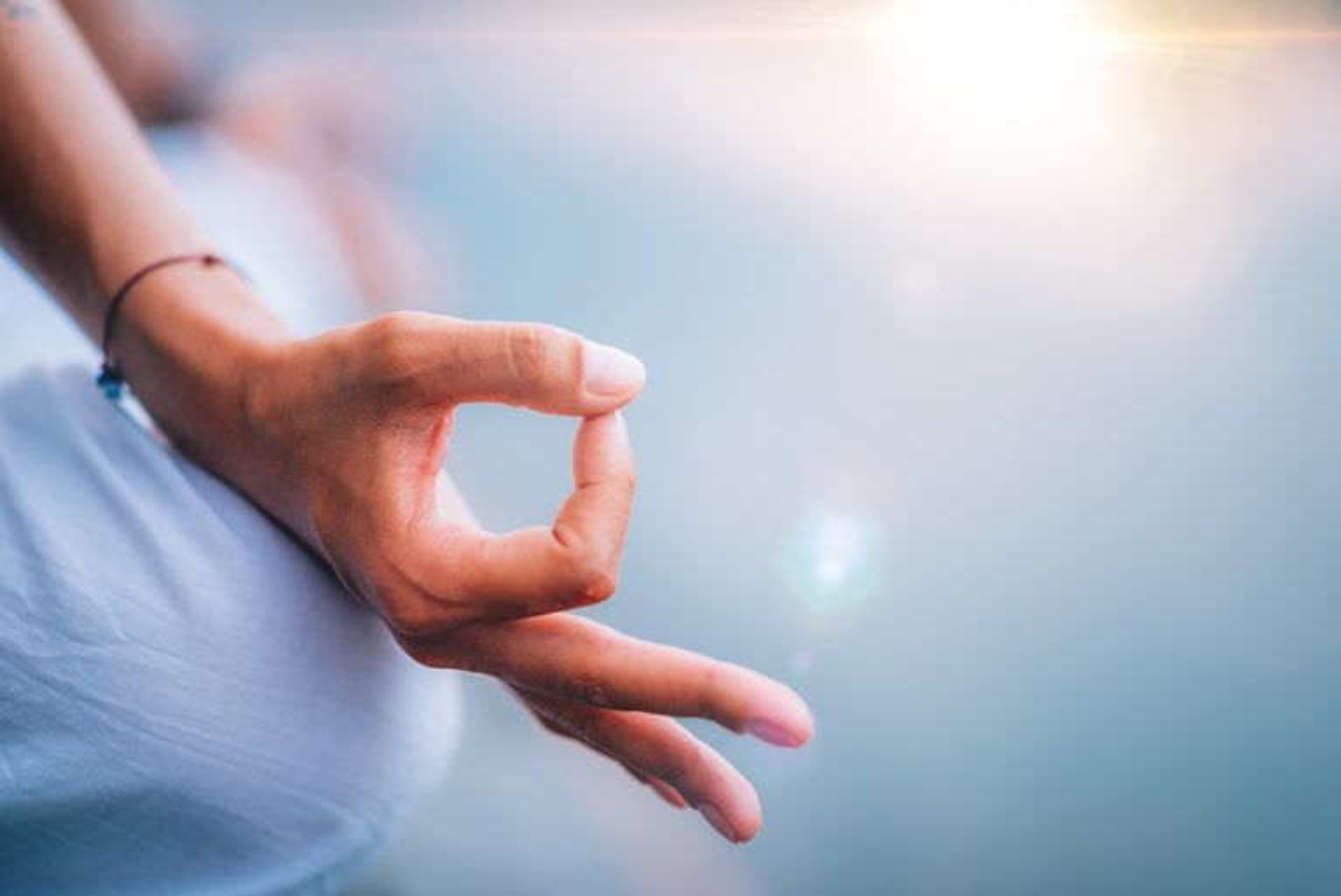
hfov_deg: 23.9
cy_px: 448
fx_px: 3168
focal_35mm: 85
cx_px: 670
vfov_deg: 16.1
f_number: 1.6
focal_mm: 85
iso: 100
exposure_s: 1/160
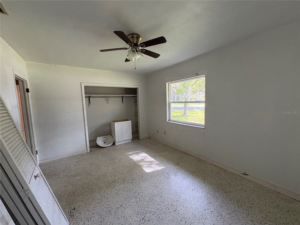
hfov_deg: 102.1
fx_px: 121
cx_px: 150
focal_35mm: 14
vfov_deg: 85.7
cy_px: 112
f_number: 2.2
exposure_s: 1/99
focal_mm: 2.22
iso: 160
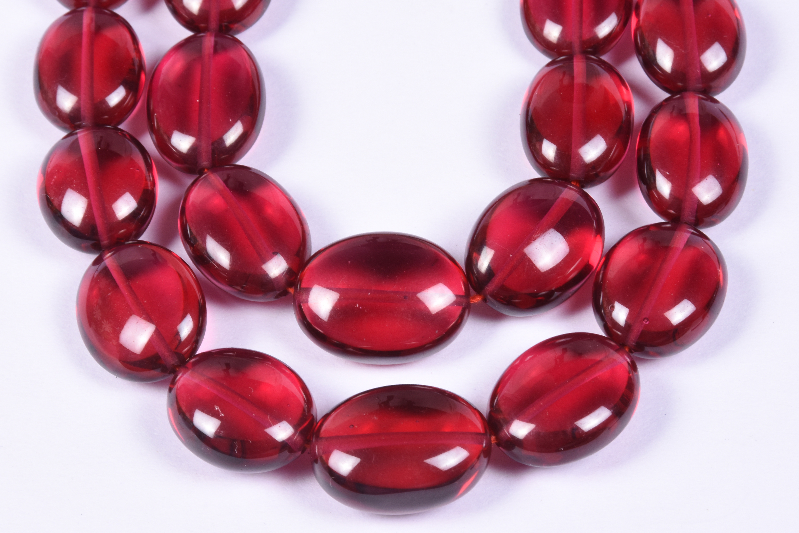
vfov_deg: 6.5
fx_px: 4660
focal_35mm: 210
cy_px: 266
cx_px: 400
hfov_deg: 9.8
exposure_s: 1/125
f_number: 22
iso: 320
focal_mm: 140
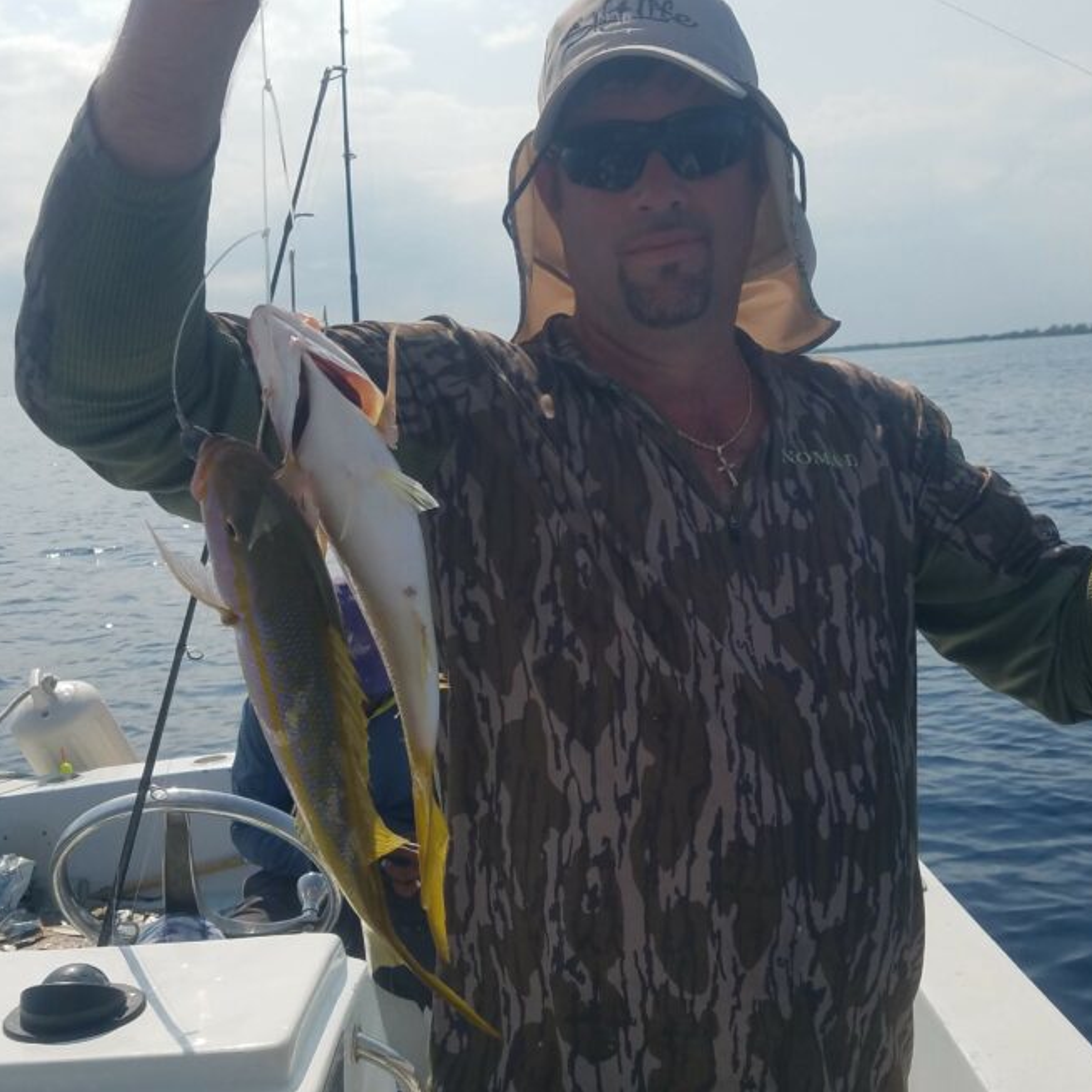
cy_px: 586
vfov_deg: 46.0
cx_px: 634
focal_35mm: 36
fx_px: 1285
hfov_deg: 45.9
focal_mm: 4.2
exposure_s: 1/5568
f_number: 1.7
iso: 50
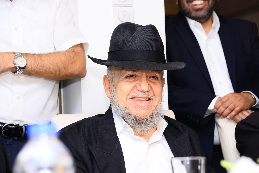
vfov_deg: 13.0
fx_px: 755
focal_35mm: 105
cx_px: 130
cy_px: 86
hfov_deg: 19.5
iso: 800
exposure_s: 1/125
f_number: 6.3
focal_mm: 105
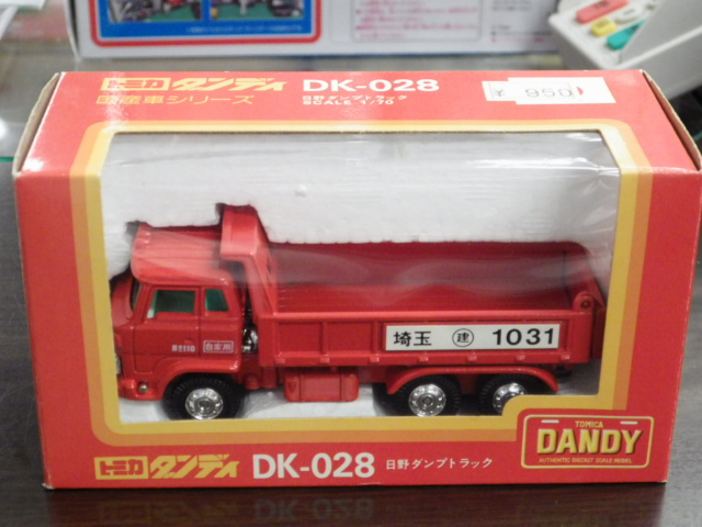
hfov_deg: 27.4
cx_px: 351
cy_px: 264
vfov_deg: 20.7
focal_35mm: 71
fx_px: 1440
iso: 800
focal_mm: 12.8
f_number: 4.2
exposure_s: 1/30
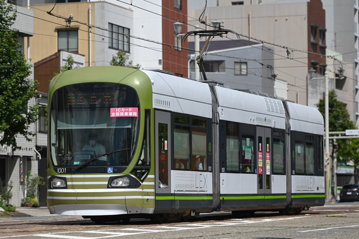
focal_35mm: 130
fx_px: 1295
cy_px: 120
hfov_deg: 15.8
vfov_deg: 10.5
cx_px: 180
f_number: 2.8
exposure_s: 1/2500
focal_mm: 130
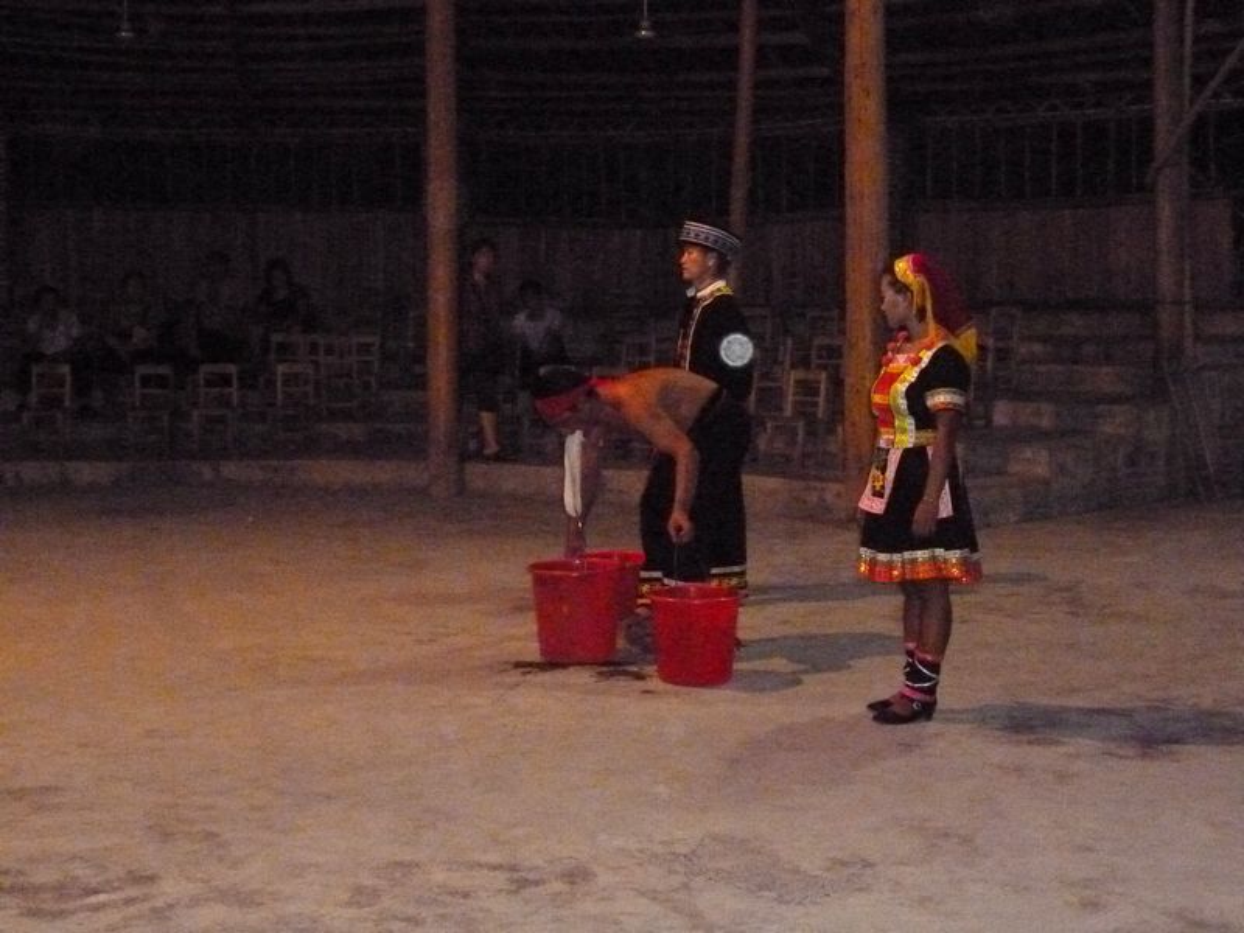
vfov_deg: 30.3
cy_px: 466
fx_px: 1725
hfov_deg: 39.7
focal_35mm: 48
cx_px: 622
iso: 1600
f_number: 4.3
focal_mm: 8.6
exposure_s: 1/30
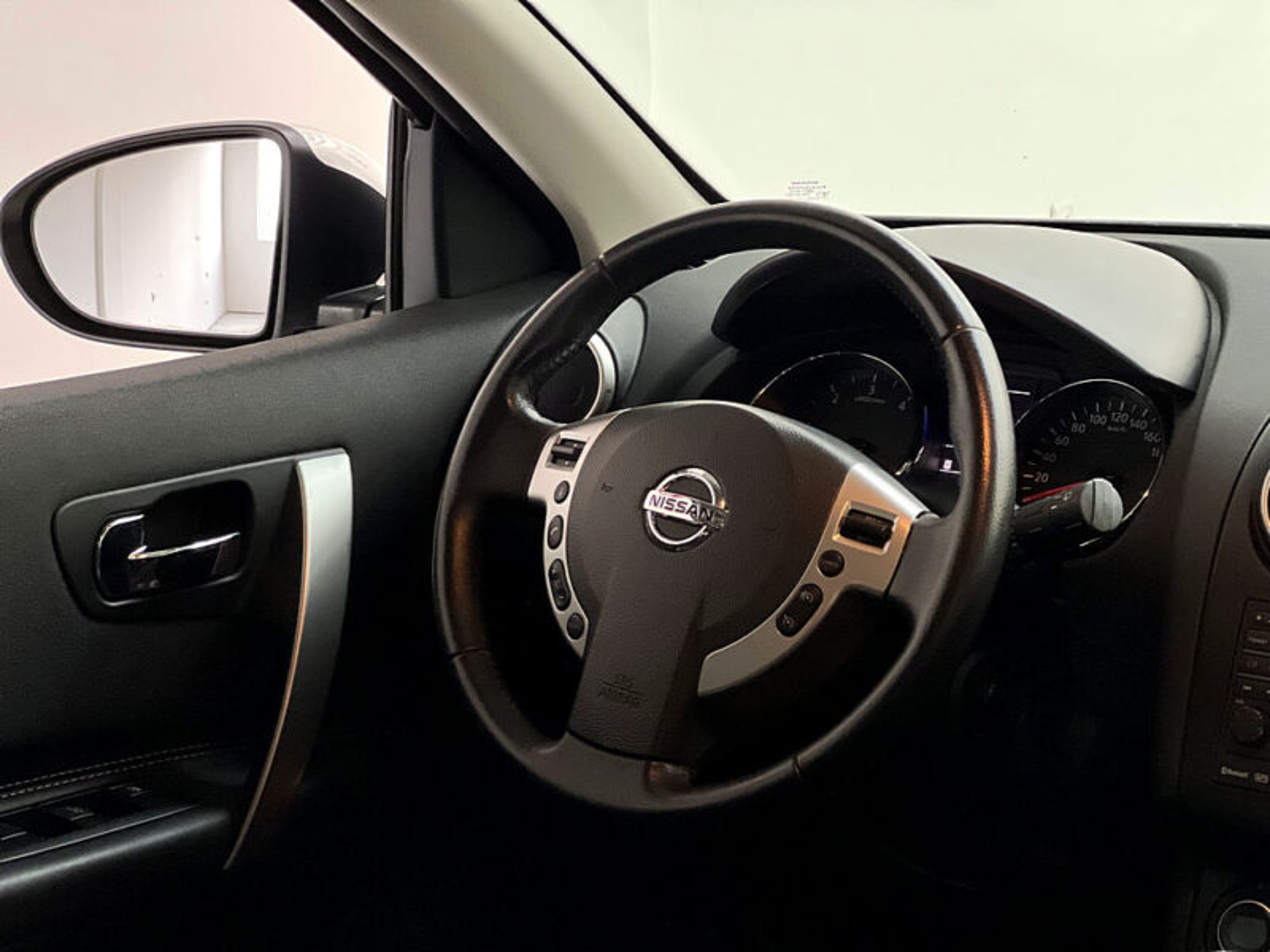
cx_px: 635
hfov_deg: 25.3
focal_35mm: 77
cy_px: 476
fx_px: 2825
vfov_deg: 19.1
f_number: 2.8
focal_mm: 9
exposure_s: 1/32
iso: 400
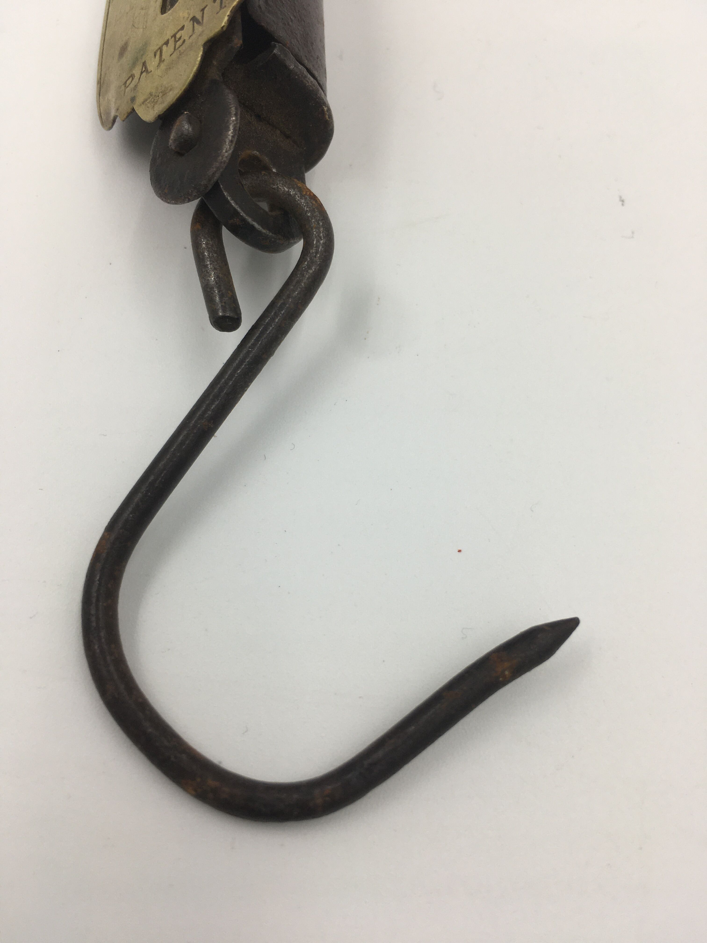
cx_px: 354
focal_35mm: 29
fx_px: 790
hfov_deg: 48.2
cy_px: 472
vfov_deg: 61.7
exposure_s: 1/270
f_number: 2.2
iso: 25
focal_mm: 4.15
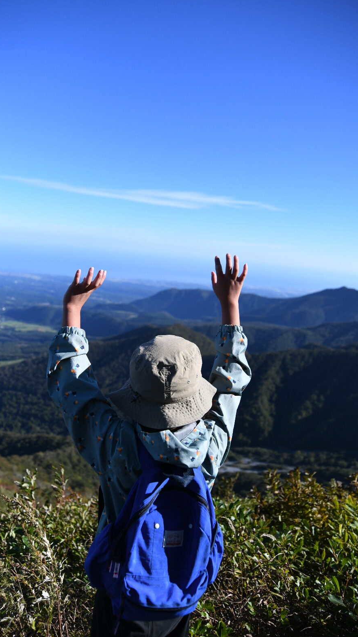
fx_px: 439
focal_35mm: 26
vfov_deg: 71.9
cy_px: 328
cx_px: 163
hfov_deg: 44.3
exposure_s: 1/8000
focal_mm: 24
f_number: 4.5
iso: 800
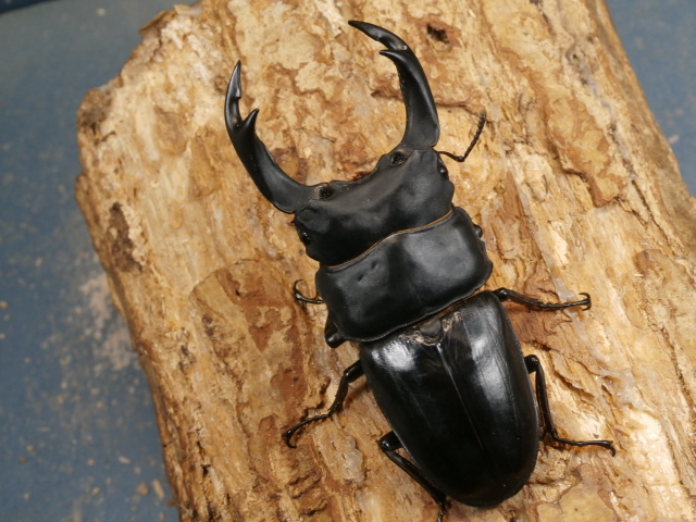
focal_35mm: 67
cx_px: 348
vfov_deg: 21.9
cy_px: 261
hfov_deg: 29.0
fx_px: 1347
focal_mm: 11.86
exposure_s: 1/80
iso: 200
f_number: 4.3
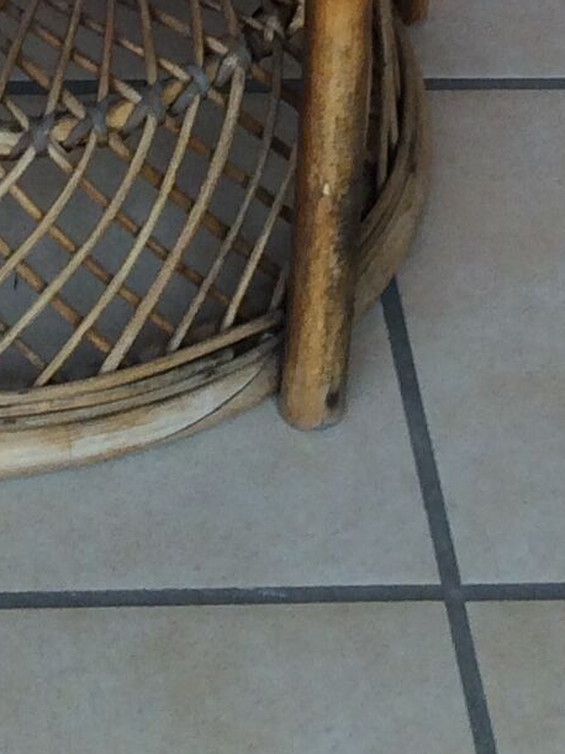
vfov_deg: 10.6
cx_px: 57
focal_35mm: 155
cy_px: -1137
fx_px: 3374
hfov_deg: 9.5
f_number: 2.2
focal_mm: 4.15
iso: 40
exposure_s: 1/50
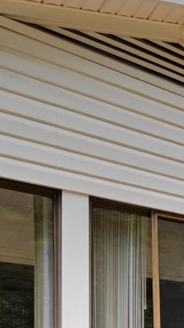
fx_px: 452
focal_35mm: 52
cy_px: 344
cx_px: 413
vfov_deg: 35.2
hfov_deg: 15.5
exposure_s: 1/125
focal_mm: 10
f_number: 5.6
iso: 100
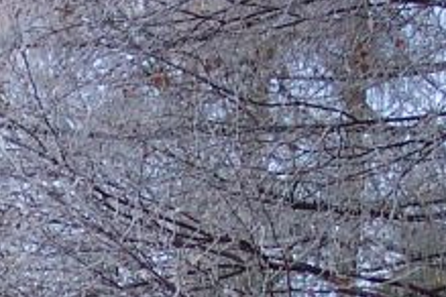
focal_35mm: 172
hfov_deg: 11.9
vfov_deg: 7.6
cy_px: 622
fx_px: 2131
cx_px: 126
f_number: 2.8
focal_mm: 8
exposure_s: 1/500
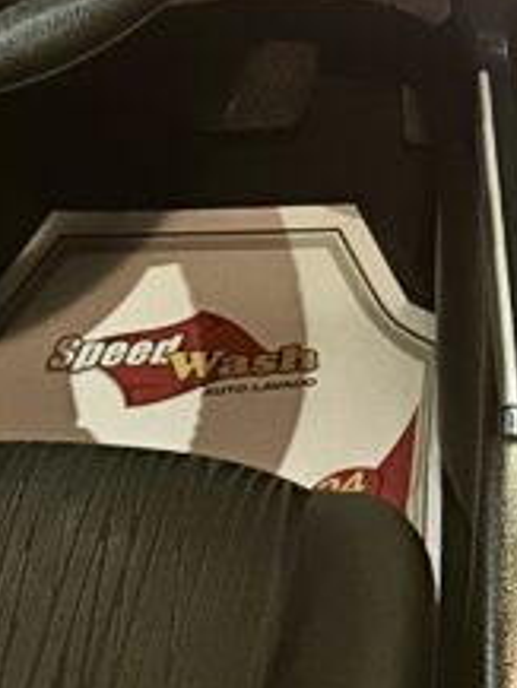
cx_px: 701
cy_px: -266
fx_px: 2248
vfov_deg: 16.3
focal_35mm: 113
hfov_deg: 12.6
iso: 1600
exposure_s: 1/20
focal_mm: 6.86
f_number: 1.78
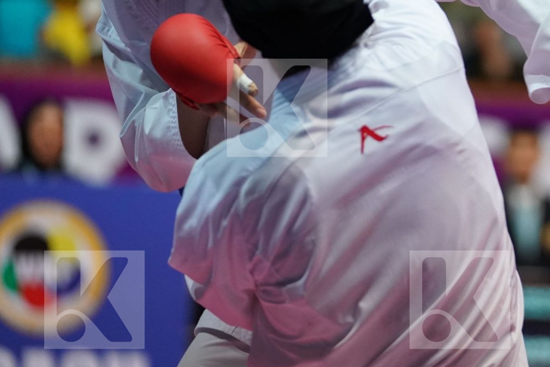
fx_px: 3559
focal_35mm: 233
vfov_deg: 5.9
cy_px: 108
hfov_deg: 8.8
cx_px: 460
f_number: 2.8
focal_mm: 132
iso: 4000
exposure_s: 1/1000
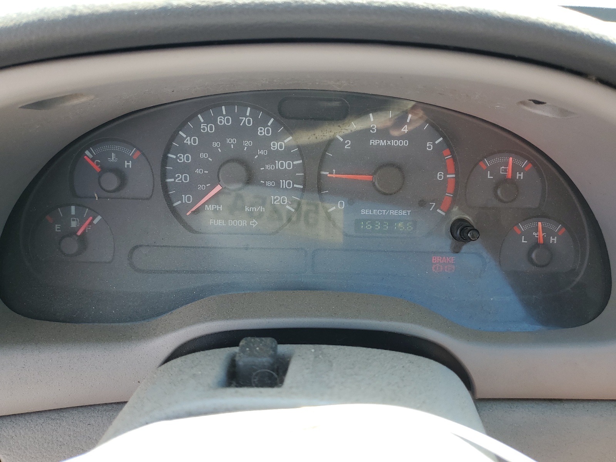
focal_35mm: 26
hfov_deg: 67.3
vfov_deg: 53.1
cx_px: 308
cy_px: 231
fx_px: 463
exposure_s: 1/217
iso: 50
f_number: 1.5
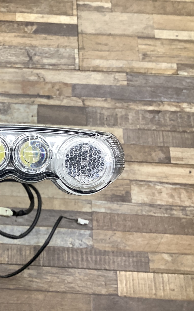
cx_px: -6
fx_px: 372
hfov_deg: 27.3
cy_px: 156
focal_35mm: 44
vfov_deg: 45.3
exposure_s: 1/60
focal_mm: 3.3
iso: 80
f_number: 2.4
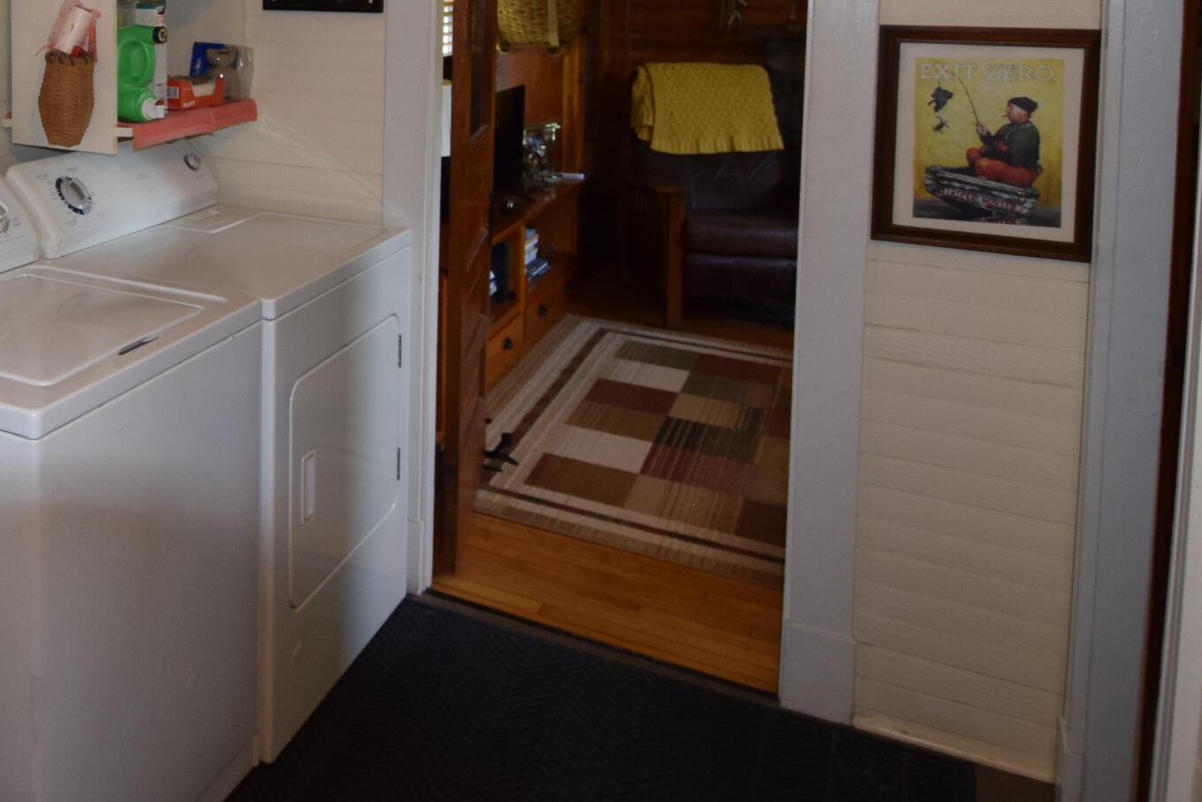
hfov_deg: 49.5
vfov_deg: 36.4
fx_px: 1102
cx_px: 75
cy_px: 22
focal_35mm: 33
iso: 800
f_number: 4
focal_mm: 10
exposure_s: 1/60
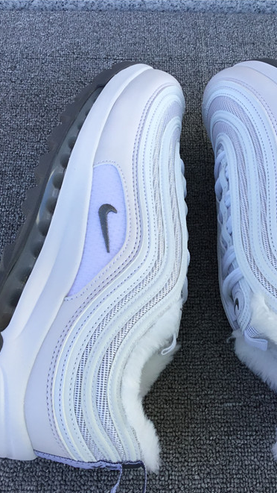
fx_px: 600
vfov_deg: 44.6
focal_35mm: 46
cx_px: 171
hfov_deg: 25.9
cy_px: 251
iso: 25
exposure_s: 1/264
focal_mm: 3.3
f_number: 2.4
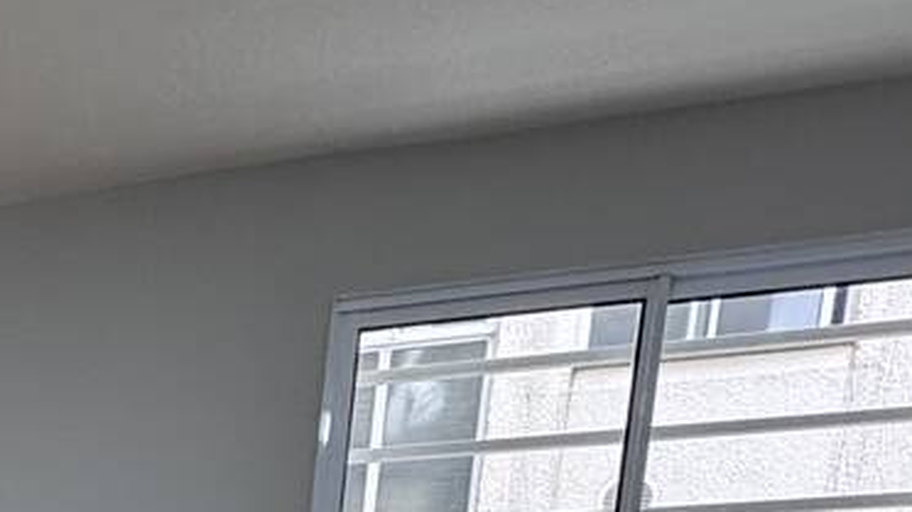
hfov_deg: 27.1
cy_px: 1117
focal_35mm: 59
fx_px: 1426
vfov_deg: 15.1
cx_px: -392
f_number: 2.2
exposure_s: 1/120
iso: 160
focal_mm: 2.22
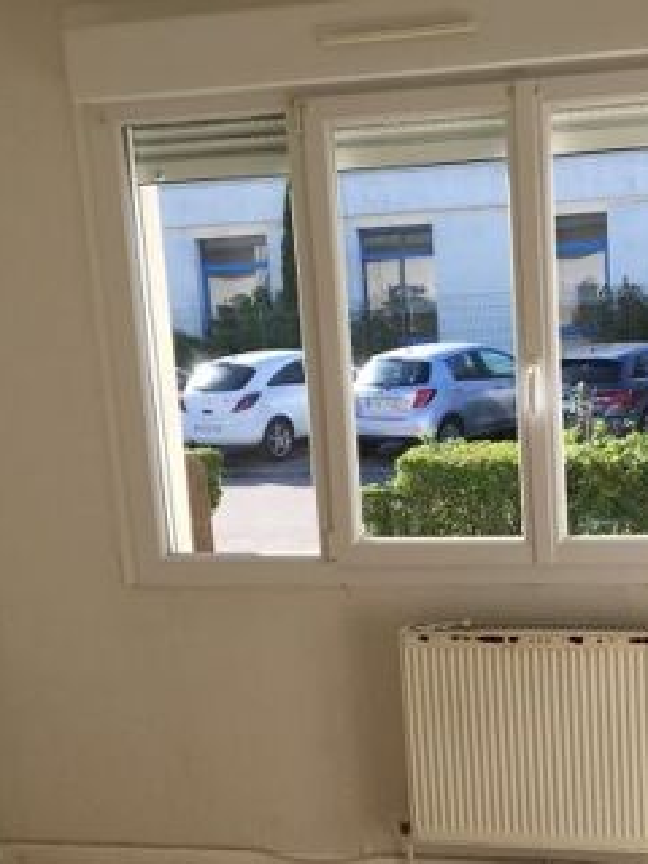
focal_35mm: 58
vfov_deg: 32.8
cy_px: 605
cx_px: 467
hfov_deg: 25.0
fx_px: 1448
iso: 25
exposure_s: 1/396
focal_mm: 4.15
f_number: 2.2
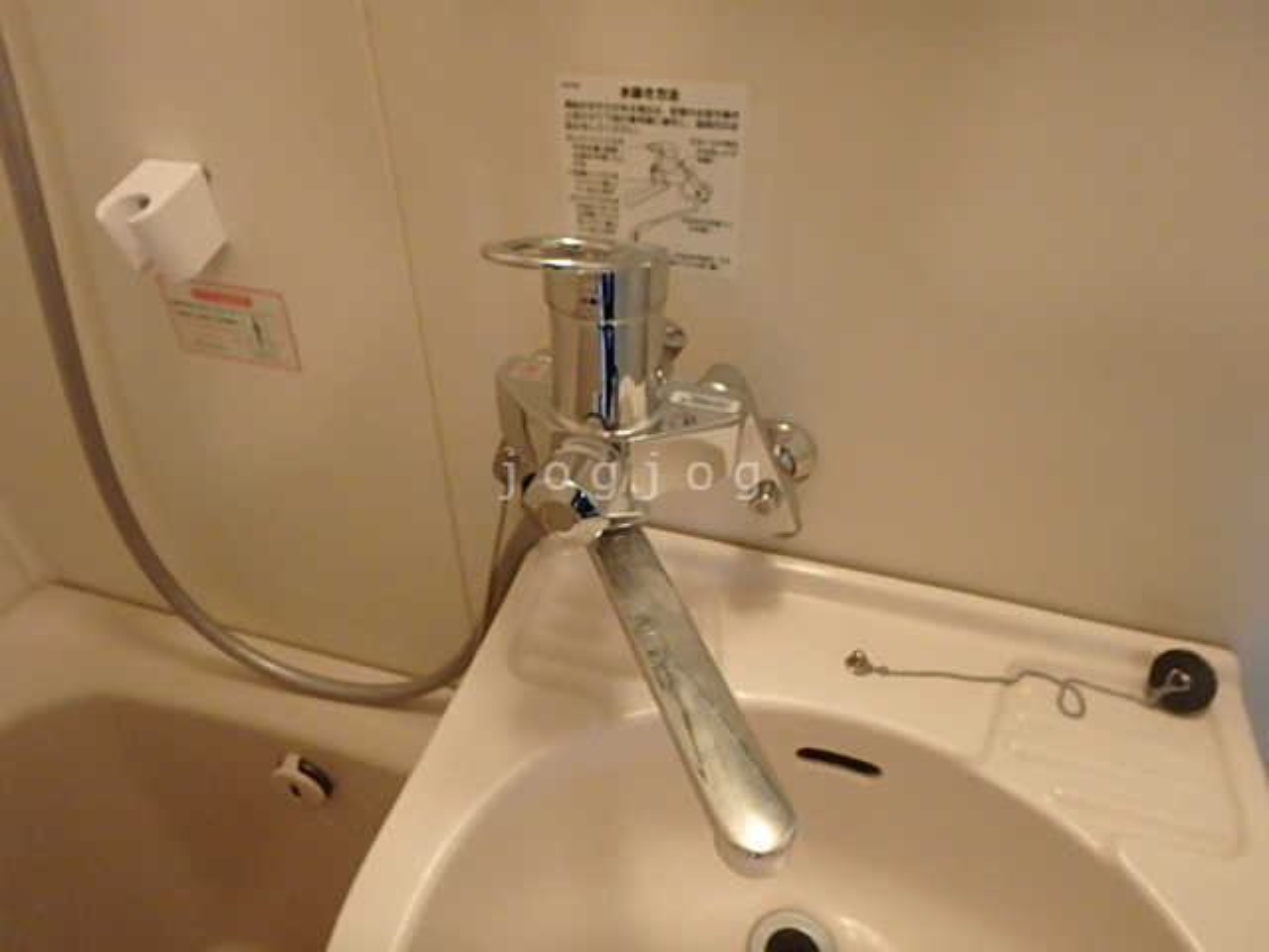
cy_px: 476
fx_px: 770
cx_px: 634
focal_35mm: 21
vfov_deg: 63.4
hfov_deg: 79.0
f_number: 3.5
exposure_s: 1/30
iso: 800
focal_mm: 3.7
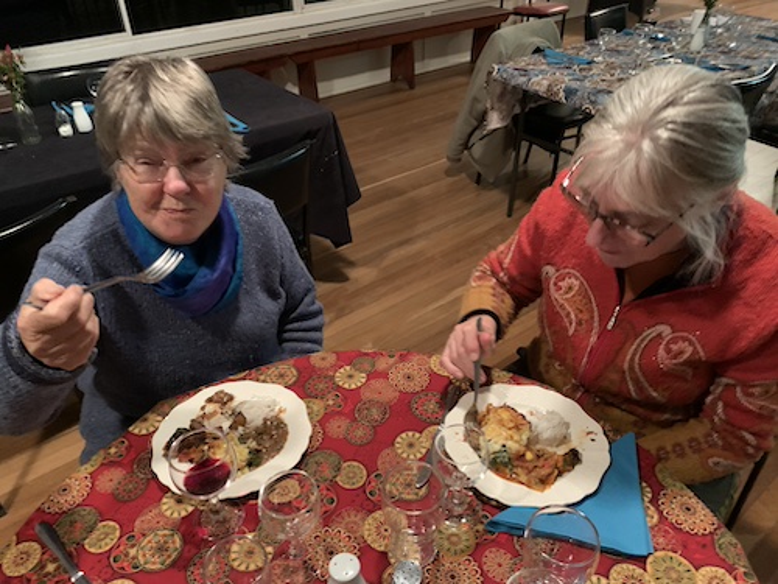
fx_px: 584
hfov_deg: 67.3
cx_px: 389
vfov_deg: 53.1
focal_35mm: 26
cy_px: 292
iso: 640
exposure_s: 1/17
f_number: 1.8
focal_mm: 4.25
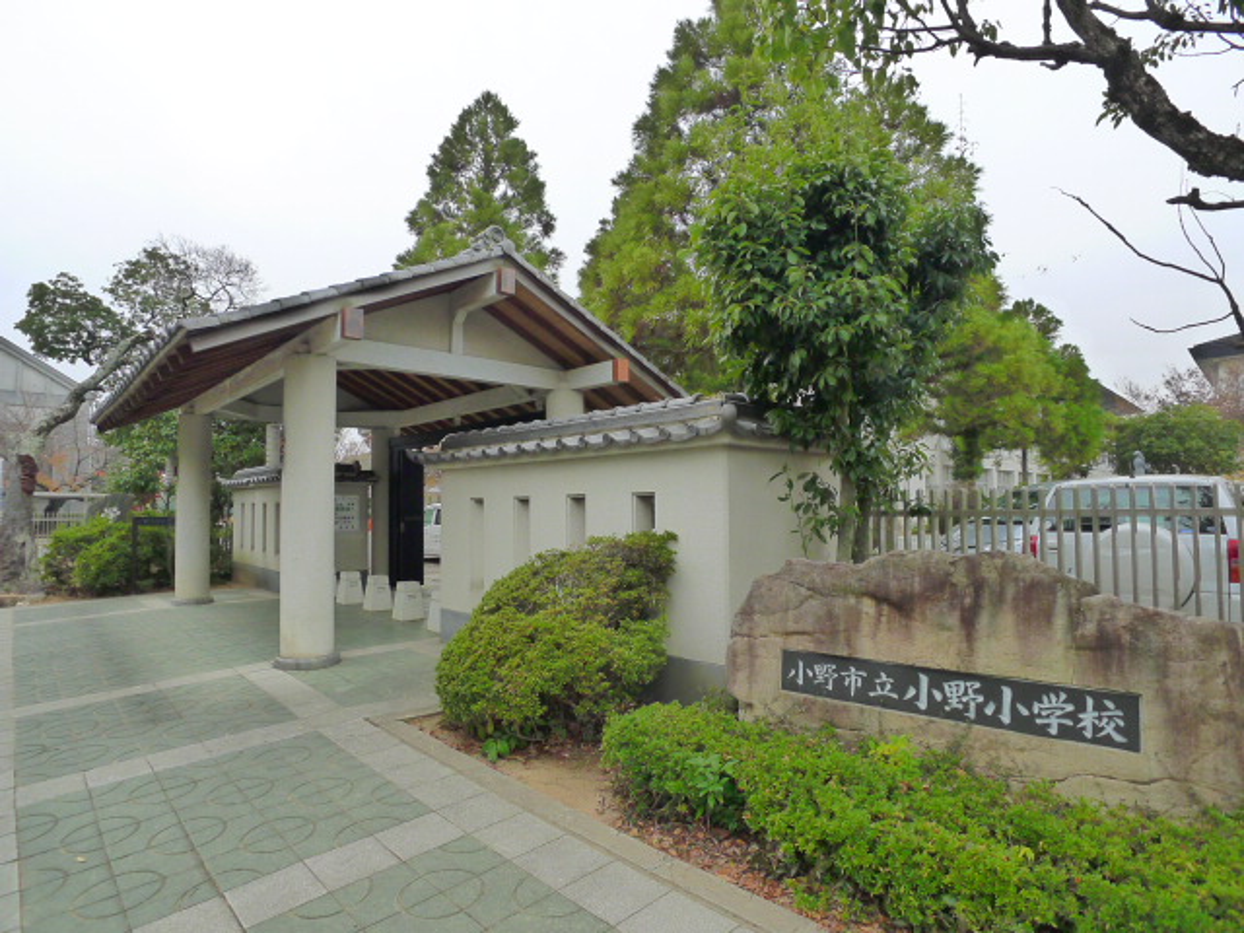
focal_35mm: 24
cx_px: 622
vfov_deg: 56.8
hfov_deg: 71.6
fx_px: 862
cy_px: 466
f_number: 3.2
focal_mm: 5.1
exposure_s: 1/400
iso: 400
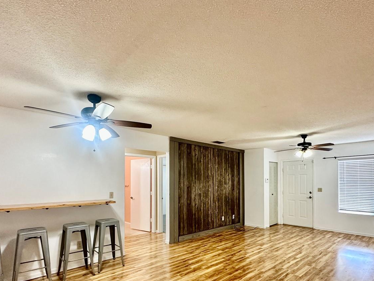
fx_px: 216
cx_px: 202
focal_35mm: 20
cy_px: 179
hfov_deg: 81.6
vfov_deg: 64.8
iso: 320
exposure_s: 1/120
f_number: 2.2
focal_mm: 2.22
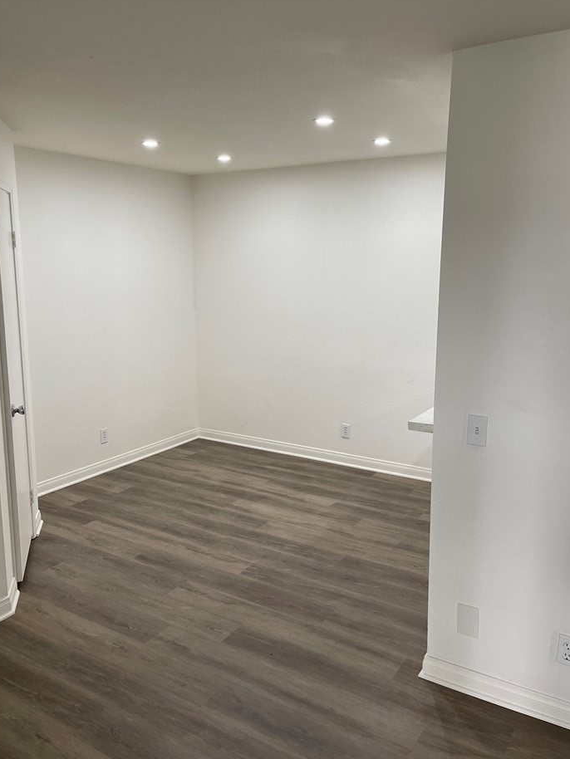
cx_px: 268
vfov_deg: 63.4
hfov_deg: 49.7
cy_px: 360
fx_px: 614
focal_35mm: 28
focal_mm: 5.1
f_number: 1.6
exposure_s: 1/120
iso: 100
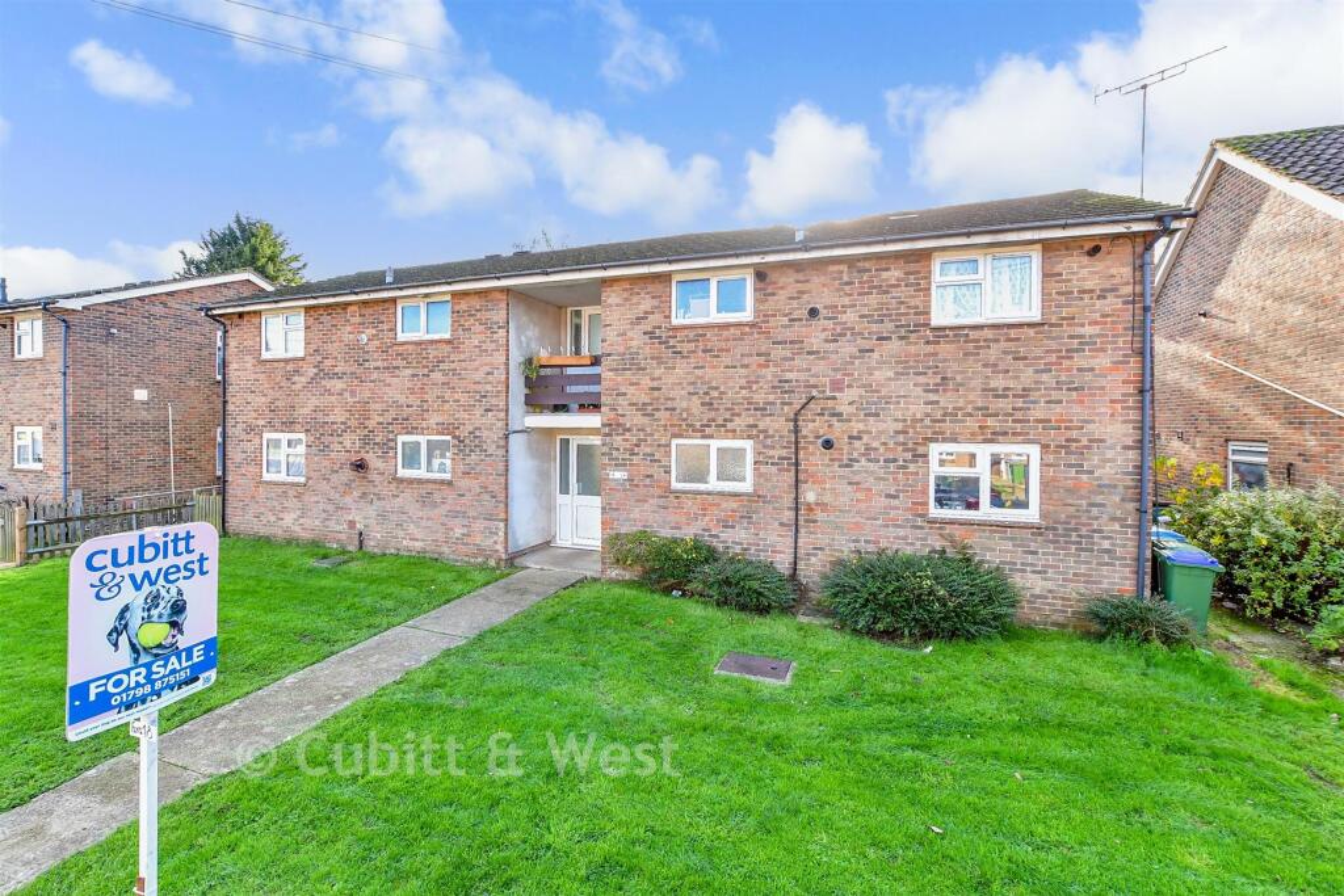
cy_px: 448
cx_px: 672
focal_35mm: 15
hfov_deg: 100.4
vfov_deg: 77.3
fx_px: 560
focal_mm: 10
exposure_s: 1/80
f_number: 8
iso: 400
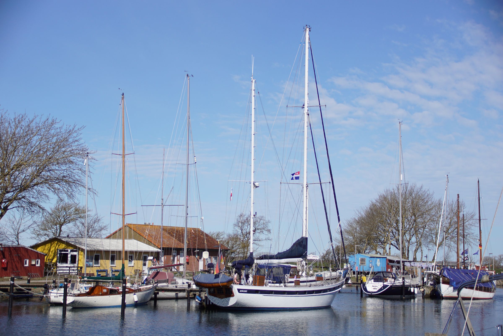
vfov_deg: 18.2
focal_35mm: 75
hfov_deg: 27.0
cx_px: 252
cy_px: 168
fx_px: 1048
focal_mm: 50
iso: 200
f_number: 5
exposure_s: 1/2000
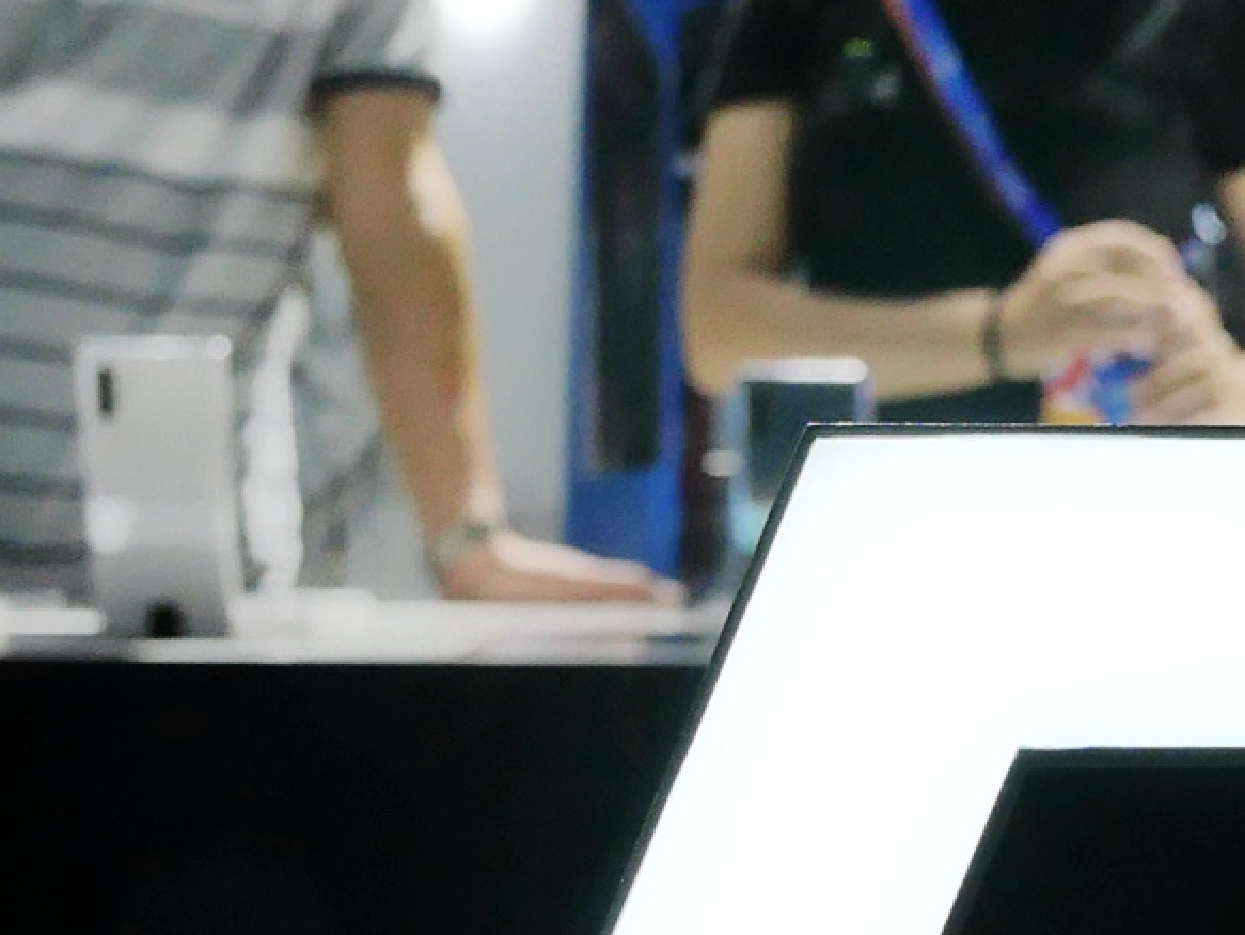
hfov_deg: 26.7
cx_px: 918
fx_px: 2591
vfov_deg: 20.5
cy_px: 502
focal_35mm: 72
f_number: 4
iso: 200
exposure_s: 1/640
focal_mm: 7
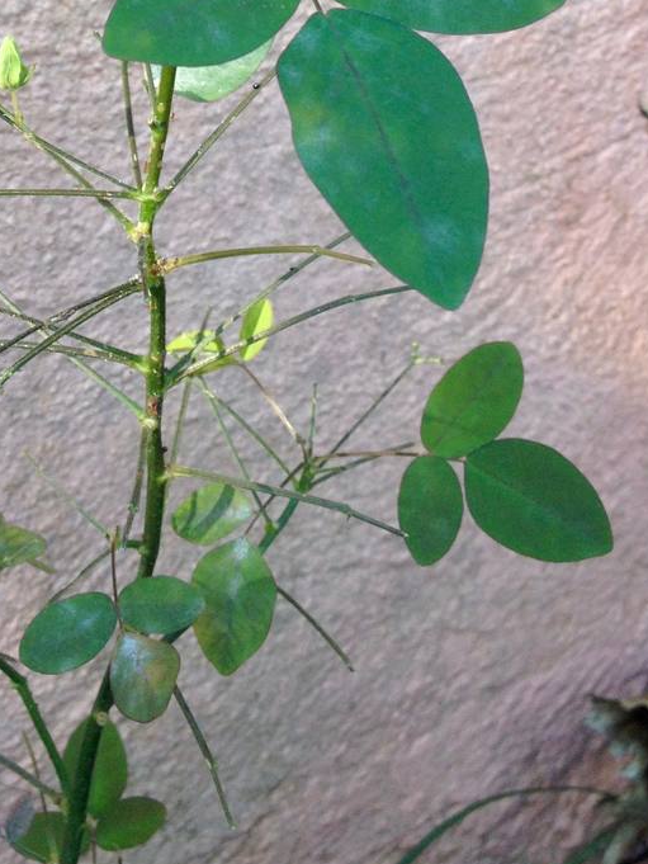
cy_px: 10
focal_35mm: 74
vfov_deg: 25.1
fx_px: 1846
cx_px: 193
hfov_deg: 19.8
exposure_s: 1/120
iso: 50
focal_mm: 4.28
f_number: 2.4
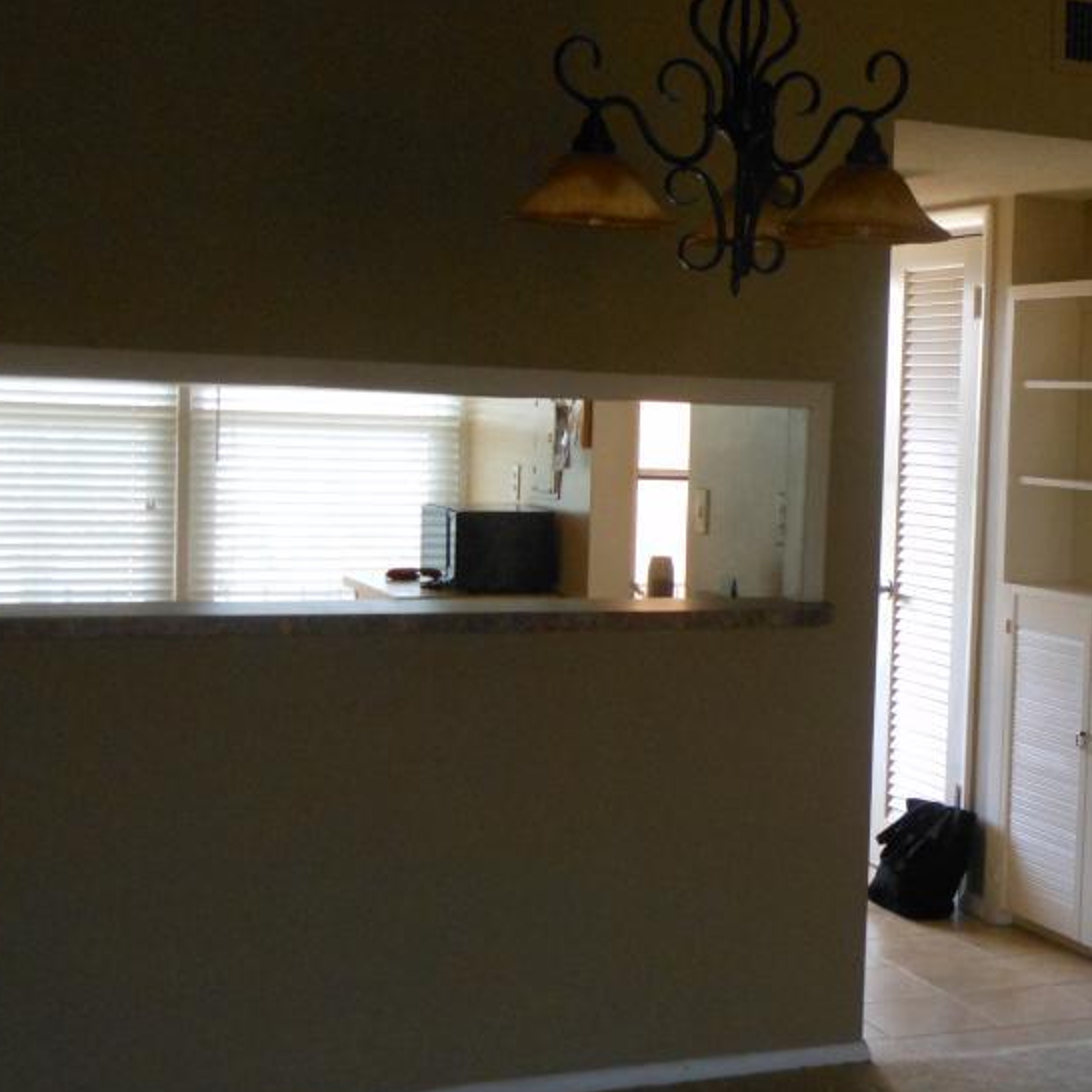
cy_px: 507
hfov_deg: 26.5
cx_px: 964
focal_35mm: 63
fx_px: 2248
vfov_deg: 27.3
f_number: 3.6
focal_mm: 6.8
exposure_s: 1/60
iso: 400
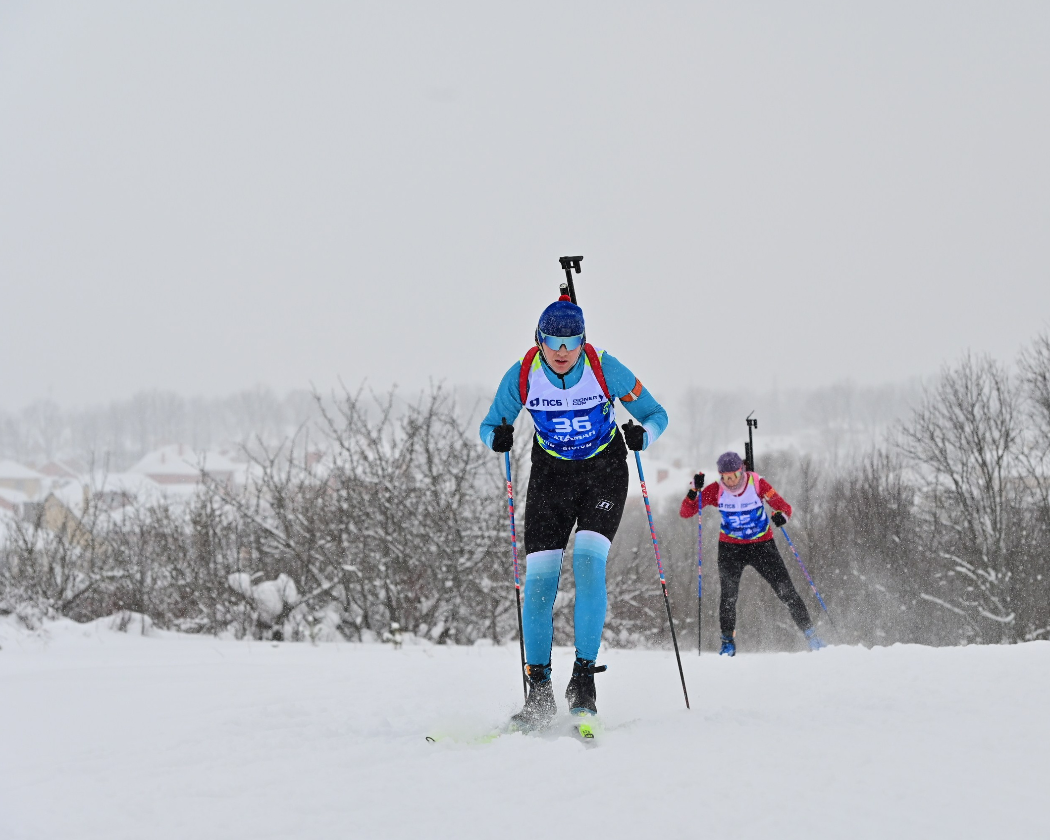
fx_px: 4226
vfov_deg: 11.4
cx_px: 556
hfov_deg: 14.2
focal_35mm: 136
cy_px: 420
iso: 640
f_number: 5.6
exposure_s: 1/1600
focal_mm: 120
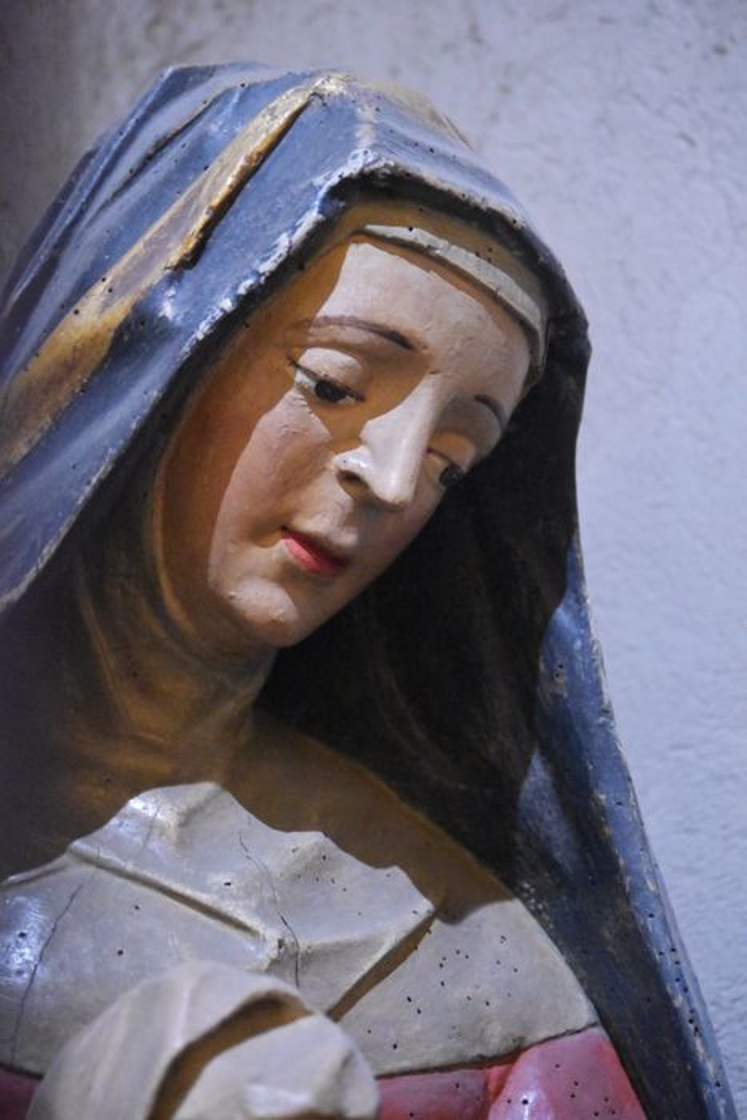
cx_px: 374
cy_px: 560
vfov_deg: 18.2
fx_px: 3500
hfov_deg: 12.2
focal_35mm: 112
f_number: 4.2
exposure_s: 1/50
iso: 12800
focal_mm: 75
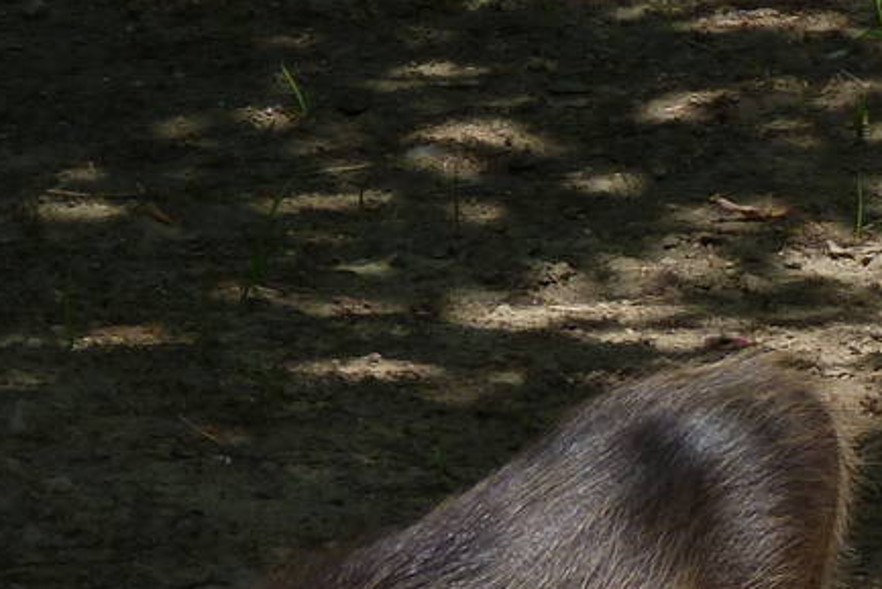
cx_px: 1163
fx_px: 23257
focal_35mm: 949
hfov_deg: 2.2
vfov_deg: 1.5
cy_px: 516
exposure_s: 1/250
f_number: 5.6
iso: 80
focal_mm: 44.5
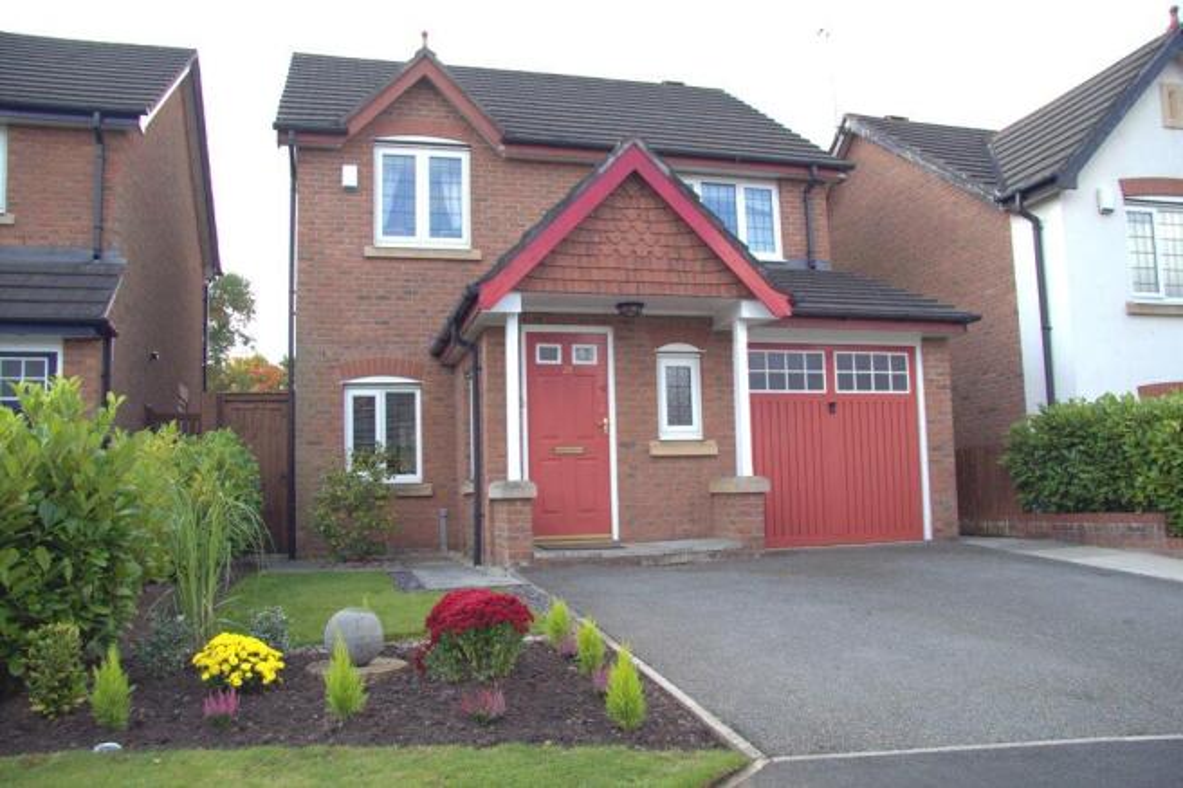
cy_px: 394
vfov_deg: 42.3
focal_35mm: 31
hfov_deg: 60.3
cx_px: 592
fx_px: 1018
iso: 100
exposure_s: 1/100
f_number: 6.3
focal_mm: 20
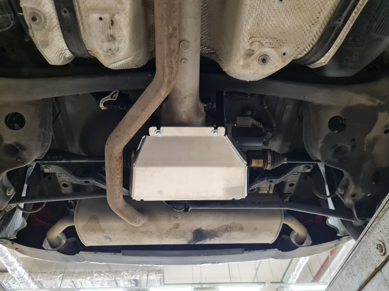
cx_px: 194
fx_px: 292
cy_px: 146
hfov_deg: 67.3
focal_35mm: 26
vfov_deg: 53.1
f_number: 1.8
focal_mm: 5.4
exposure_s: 1/50
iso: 400
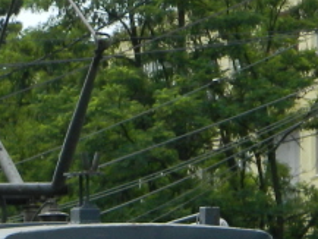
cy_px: 378
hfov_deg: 4.1
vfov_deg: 3.1
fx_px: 4458
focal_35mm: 485
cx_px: -100
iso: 80
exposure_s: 1/400
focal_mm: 18.6
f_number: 4.5
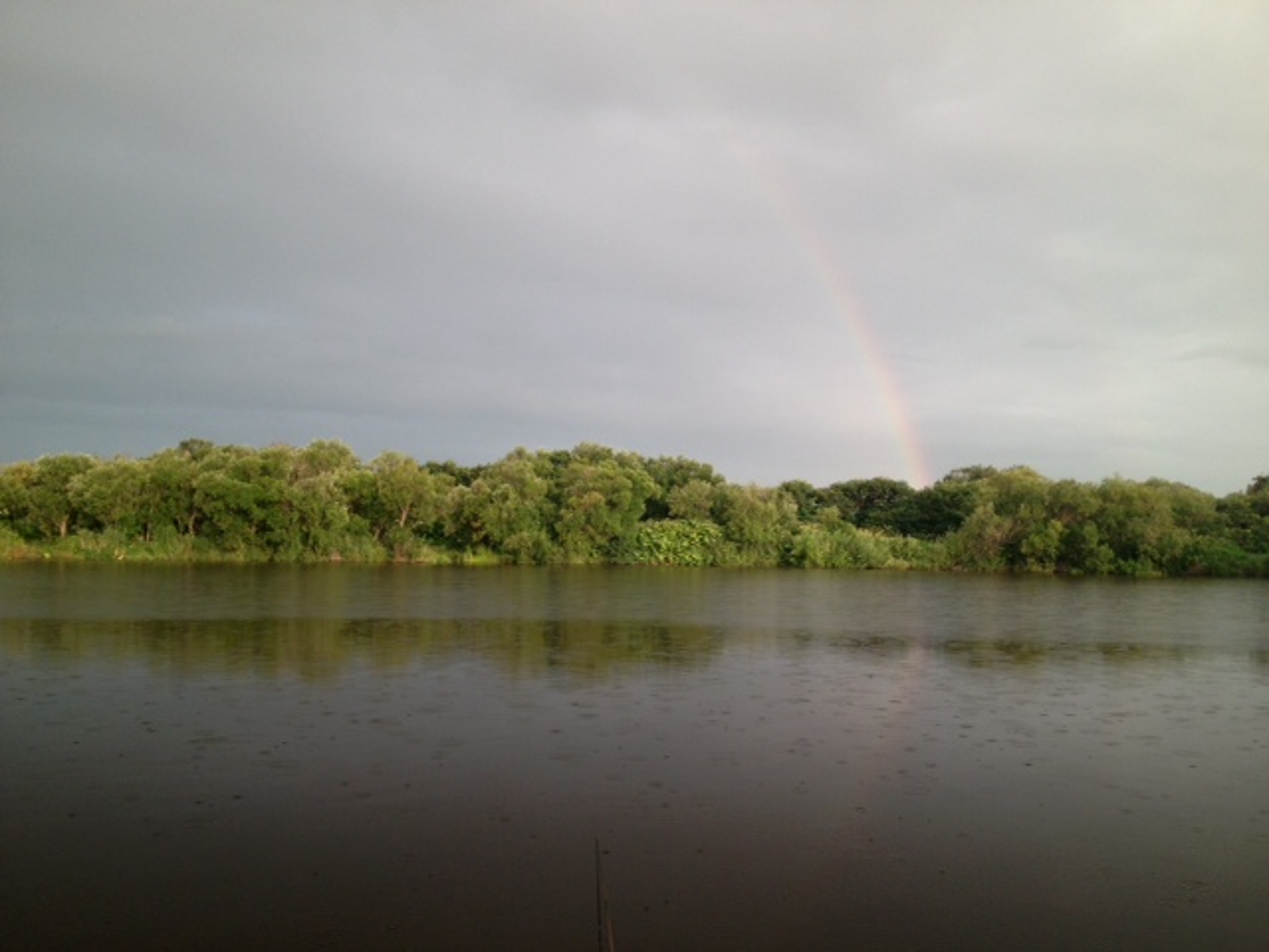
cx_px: 634
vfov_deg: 40.7
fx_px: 1283
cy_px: 476
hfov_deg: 52.6
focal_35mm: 35
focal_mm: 4.28
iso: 64
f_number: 2.4
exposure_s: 1/120
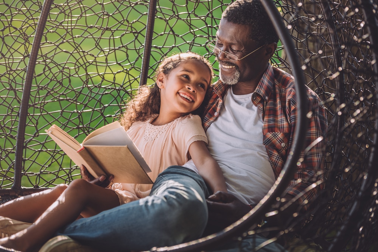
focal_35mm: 102
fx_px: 1071
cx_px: 189
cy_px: 126
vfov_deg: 13.4
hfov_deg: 20.0
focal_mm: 102
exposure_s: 1/250
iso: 100
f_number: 3.5
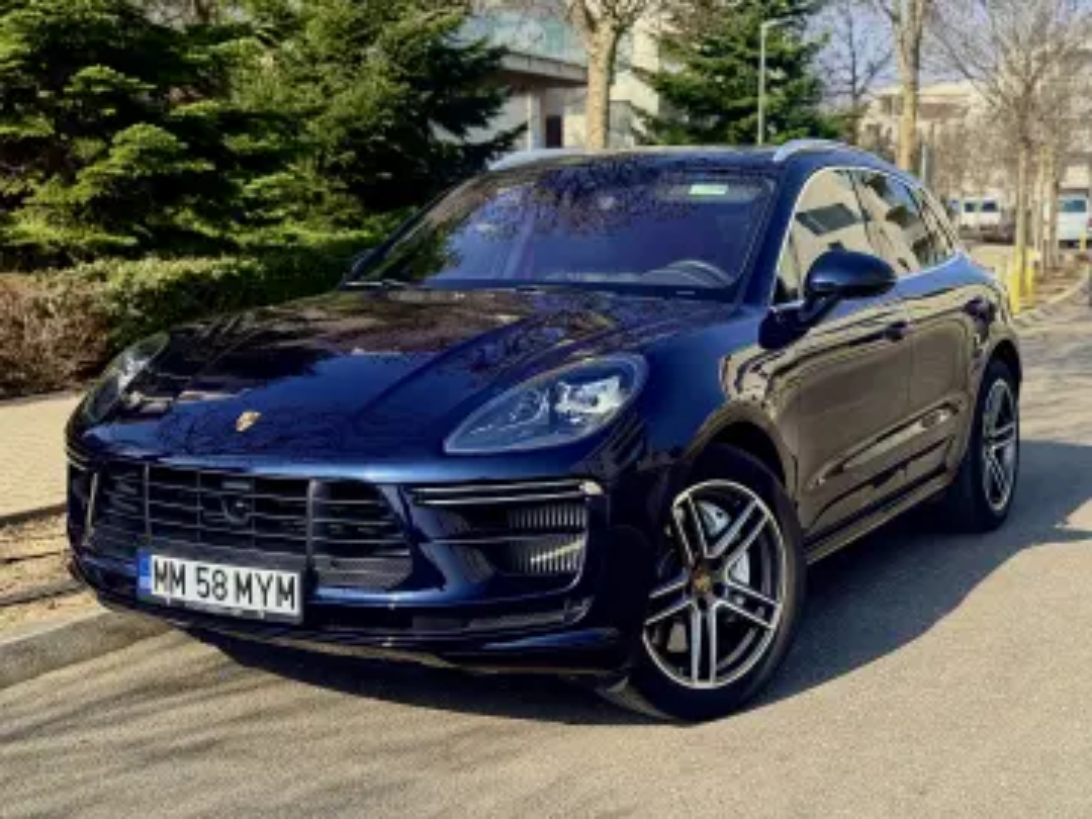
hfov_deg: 39.7
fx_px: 1514
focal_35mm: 48
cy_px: 410
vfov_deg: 30.3
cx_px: 546
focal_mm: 6.76
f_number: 1.78
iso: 80
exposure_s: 1/1429
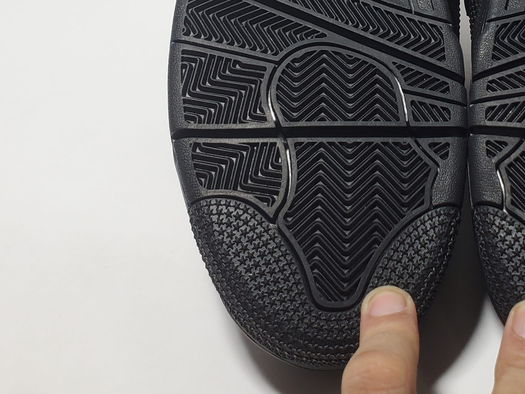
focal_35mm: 60
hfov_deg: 30.8
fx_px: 910
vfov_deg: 23.5
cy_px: 10
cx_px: 469
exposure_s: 1/176
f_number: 2.4
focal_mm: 4.3
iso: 50
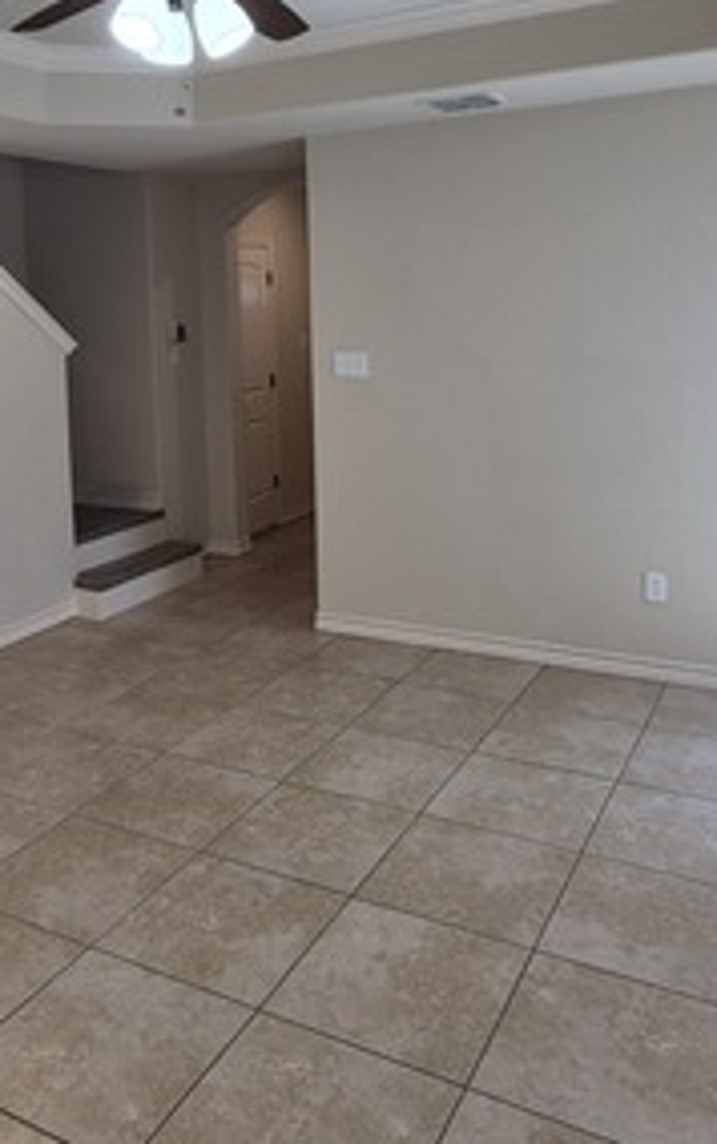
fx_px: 967
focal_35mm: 31
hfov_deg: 40.5
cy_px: 379
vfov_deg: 59.7
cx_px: 282
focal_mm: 1.74
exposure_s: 1/60
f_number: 2.2
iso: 50
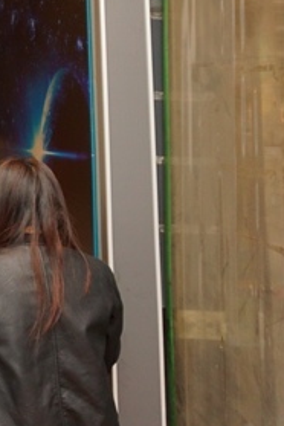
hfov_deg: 12.7
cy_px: -16
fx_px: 1041
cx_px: -351
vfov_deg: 22.1
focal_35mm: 88
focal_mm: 16
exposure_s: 1/60
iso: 250
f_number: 4
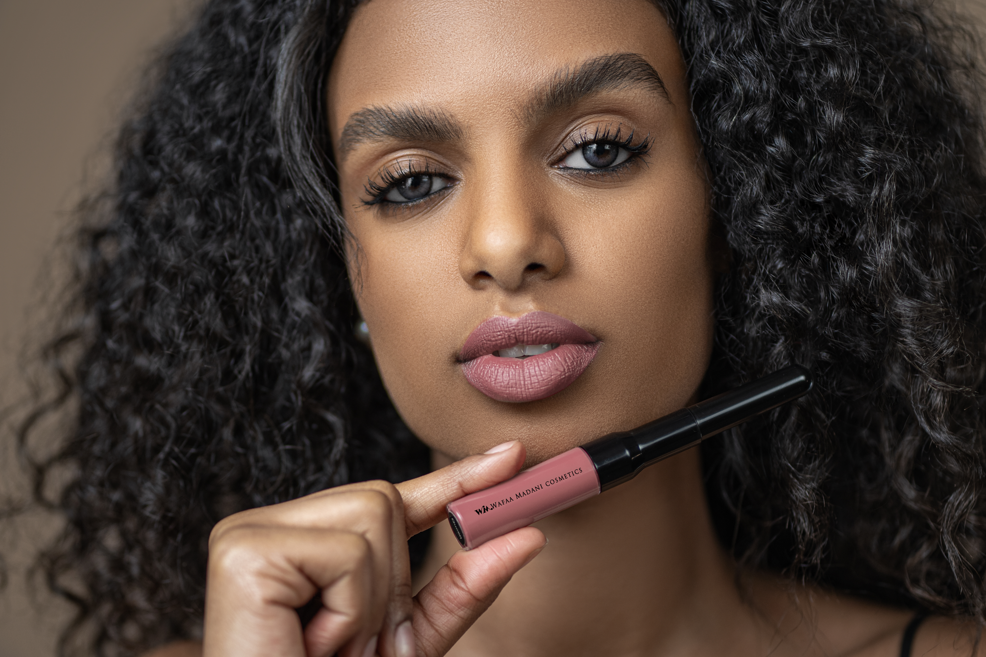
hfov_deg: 16.1
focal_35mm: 127
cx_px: 493
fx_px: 3478
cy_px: 328
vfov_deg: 10.8
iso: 320
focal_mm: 85
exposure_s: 1/160
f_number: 1.8
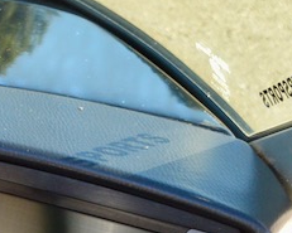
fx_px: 1755
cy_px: 403
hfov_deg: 8.6
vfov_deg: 7.4
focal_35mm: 203
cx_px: -418
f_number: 5.6
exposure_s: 1/125
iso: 360
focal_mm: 26
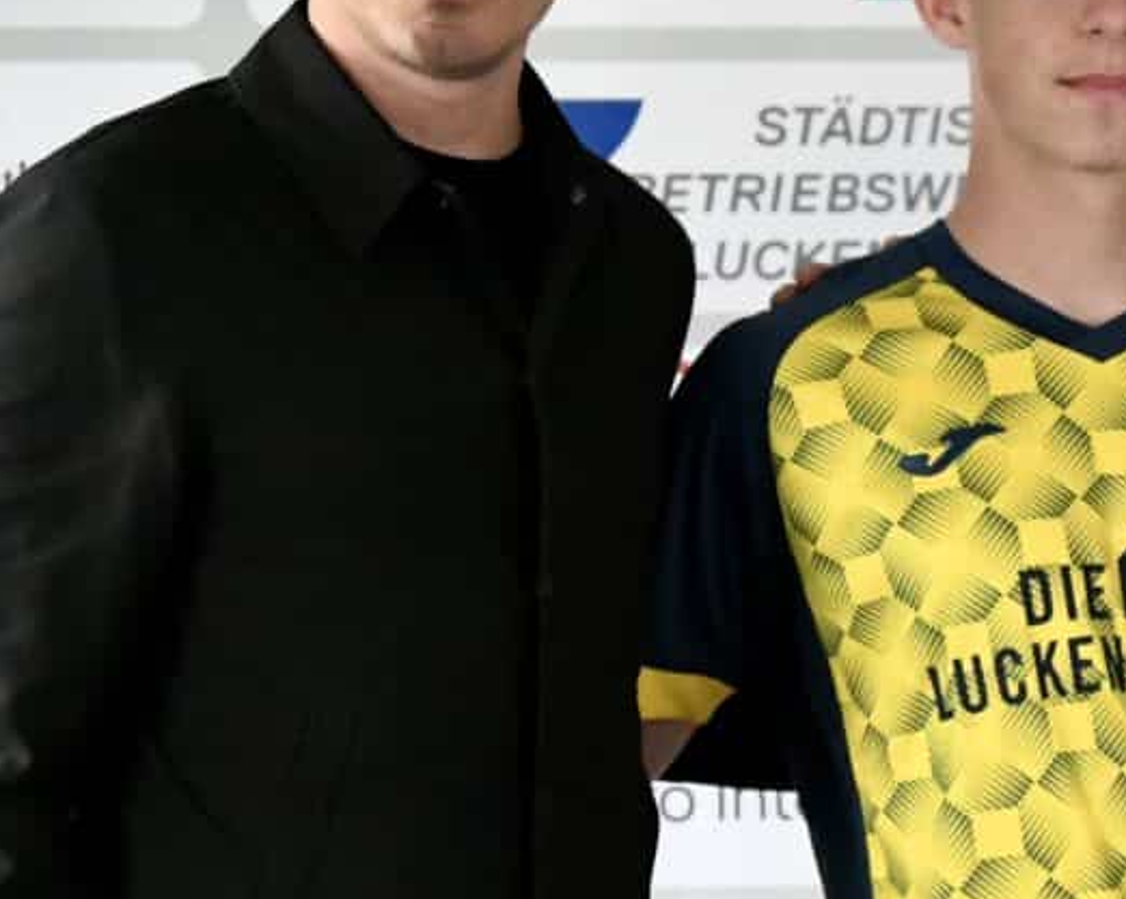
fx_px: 4663
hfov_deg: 13.6
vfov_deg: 11.0
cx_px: 1156
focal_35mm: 140
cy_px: 389
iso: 6400
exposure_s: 1/640
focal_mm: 38
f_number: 2.8
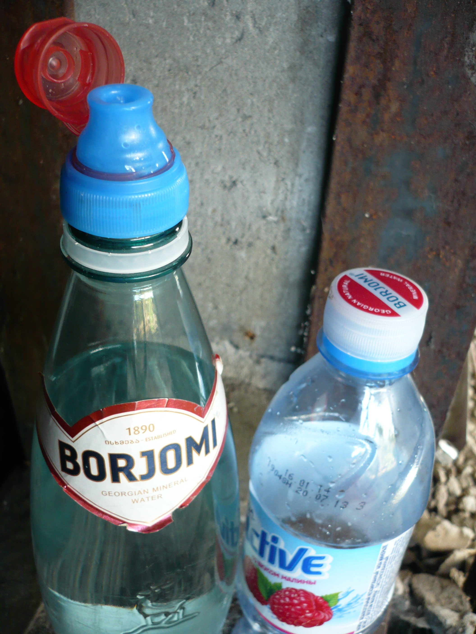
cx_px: 238
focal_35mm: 35
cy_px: 317
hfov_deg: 40.7
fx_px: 642
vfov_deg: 52.6
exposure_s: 1/30
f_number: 2.8
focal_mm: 5.8
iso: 160
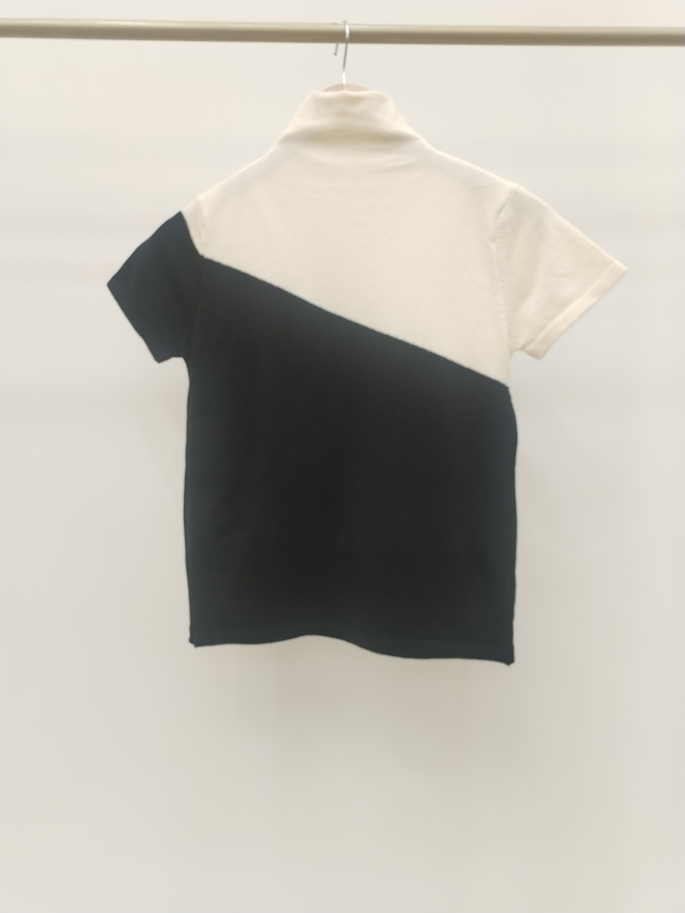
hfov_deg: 48.2
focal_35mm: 29
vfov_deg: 61.7
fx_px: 765
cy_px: 456
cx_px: 342
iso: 186
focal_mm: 4.75
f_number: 1.8
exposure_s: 1/60
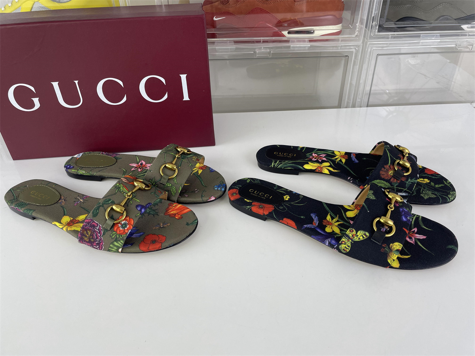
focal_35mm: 26
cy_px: 178
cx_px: 238
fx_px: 357
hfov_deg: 67.3
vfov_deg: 53.1
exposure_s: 1/114
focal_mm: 4.2
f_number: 1.6
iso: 32
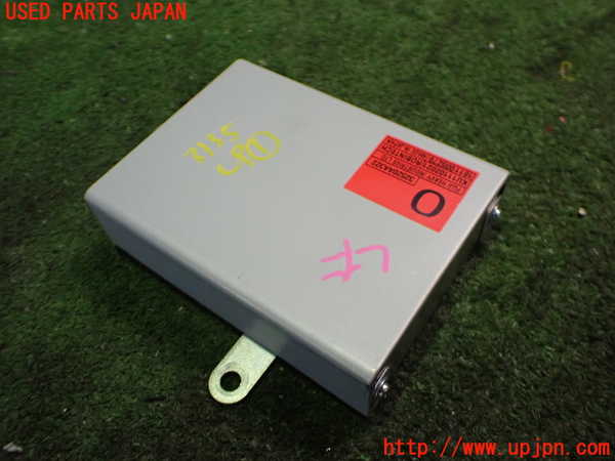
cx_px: 308
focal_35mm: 30
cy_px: 230
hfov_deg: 60.0
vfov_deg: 46.8
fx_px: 533
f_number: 2.3
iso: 800
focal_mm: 5.4
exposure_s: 1/50
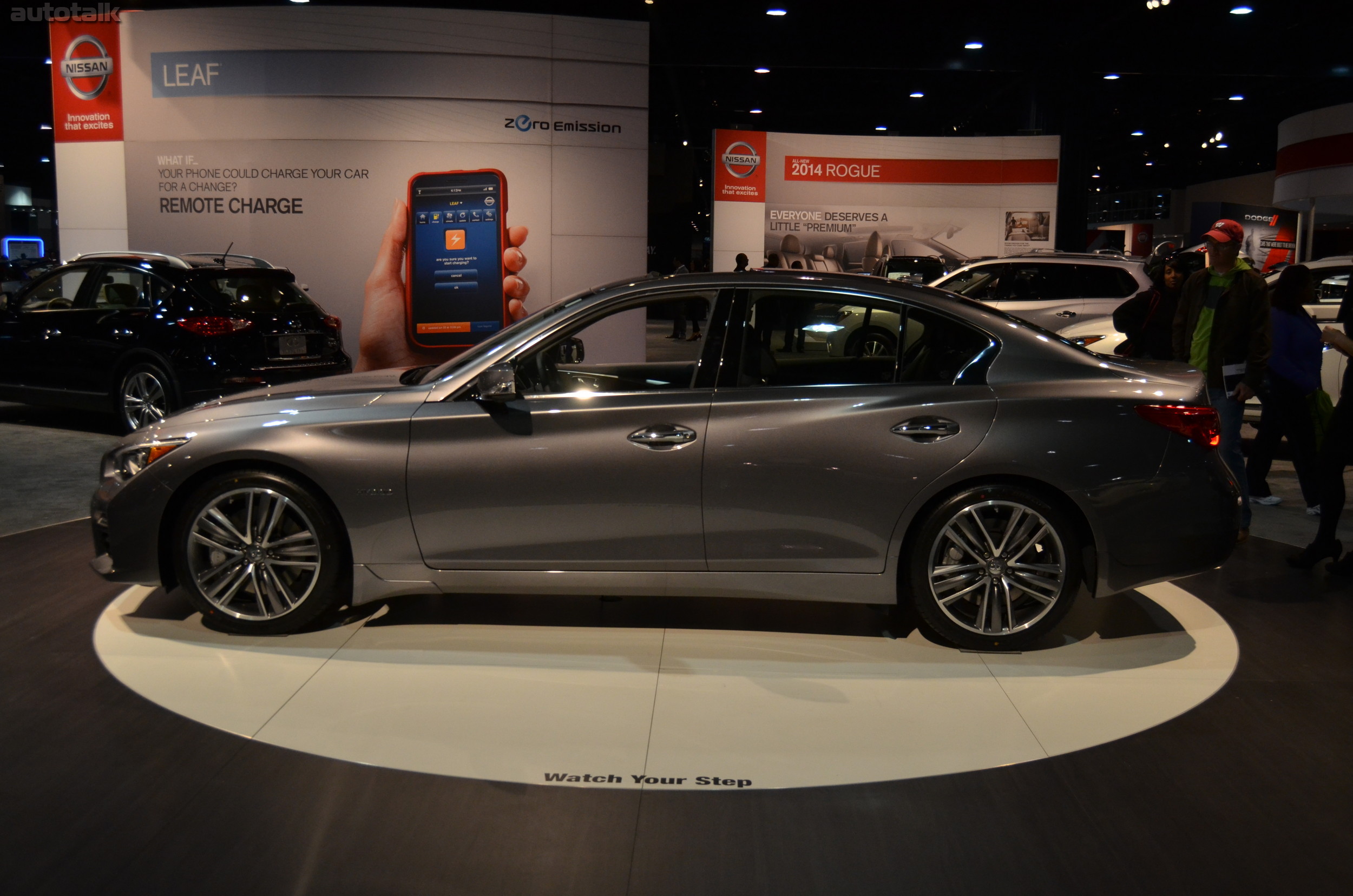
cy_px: 448
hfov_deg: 53.2
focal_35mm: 36
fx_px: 1350
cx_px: 676
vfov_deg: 36.7
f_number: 3.8
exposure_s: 1/500
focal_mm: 24
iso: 900
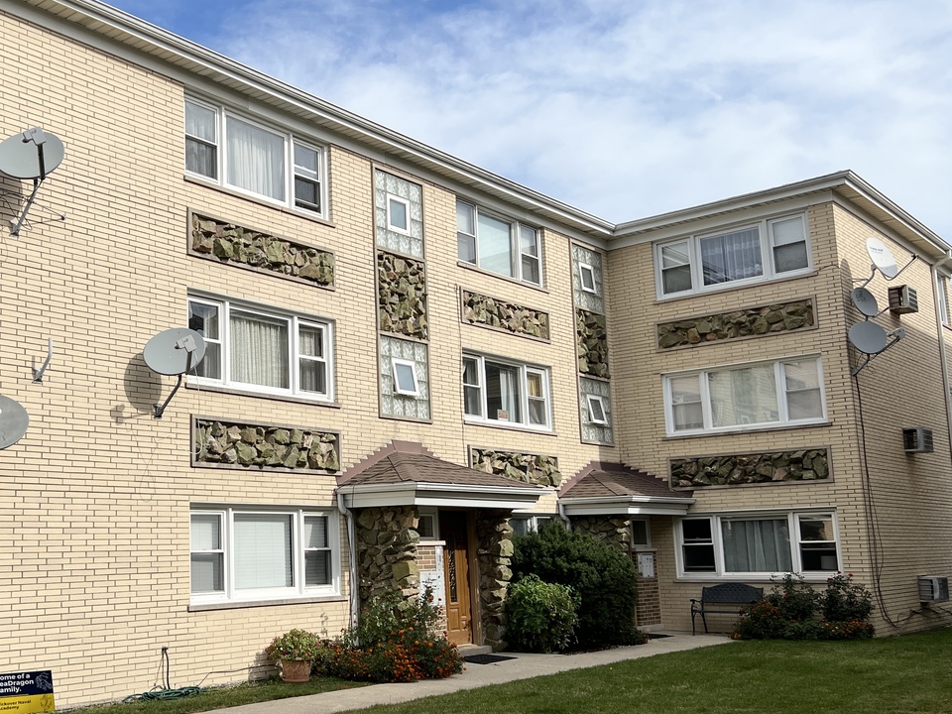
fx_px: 1073
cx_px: 276
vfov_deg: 36.8
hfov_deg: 46.6
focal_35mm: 39
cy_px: 396
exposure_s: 1/6211
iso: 50
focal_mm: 5.7
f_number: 1.5
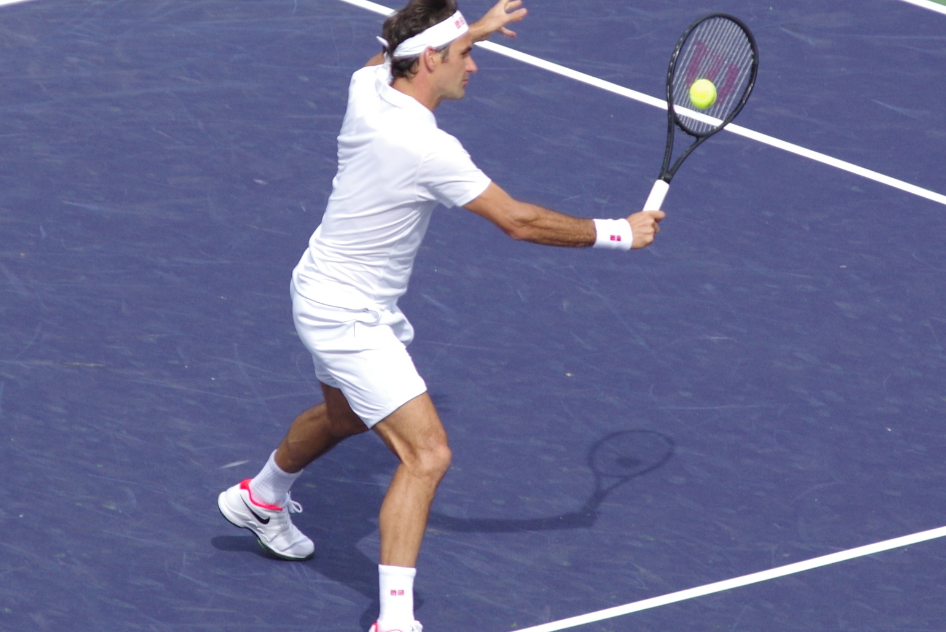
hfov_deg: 5.2
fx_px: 10491
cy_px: 310
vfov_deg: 3.5
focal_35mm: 399
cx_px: 504
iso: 400
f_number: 3.2
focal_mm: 200
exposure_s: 1/5000
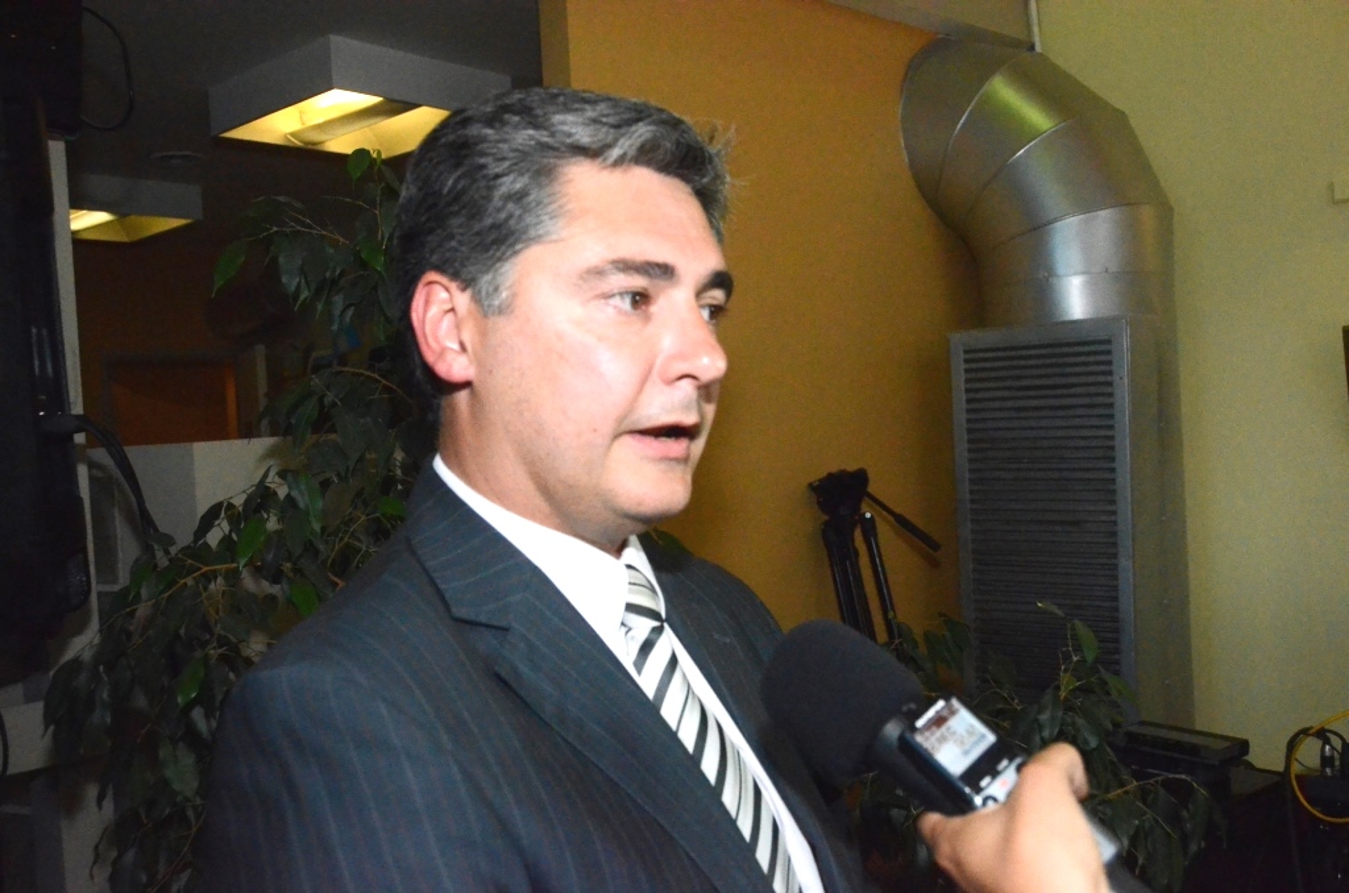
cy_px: 446
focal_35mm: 33
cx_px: 674
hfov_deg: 57.3
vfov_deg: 39.8
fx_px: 1234
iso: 6400
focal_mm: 22
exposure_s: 1/2500
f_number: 4.5
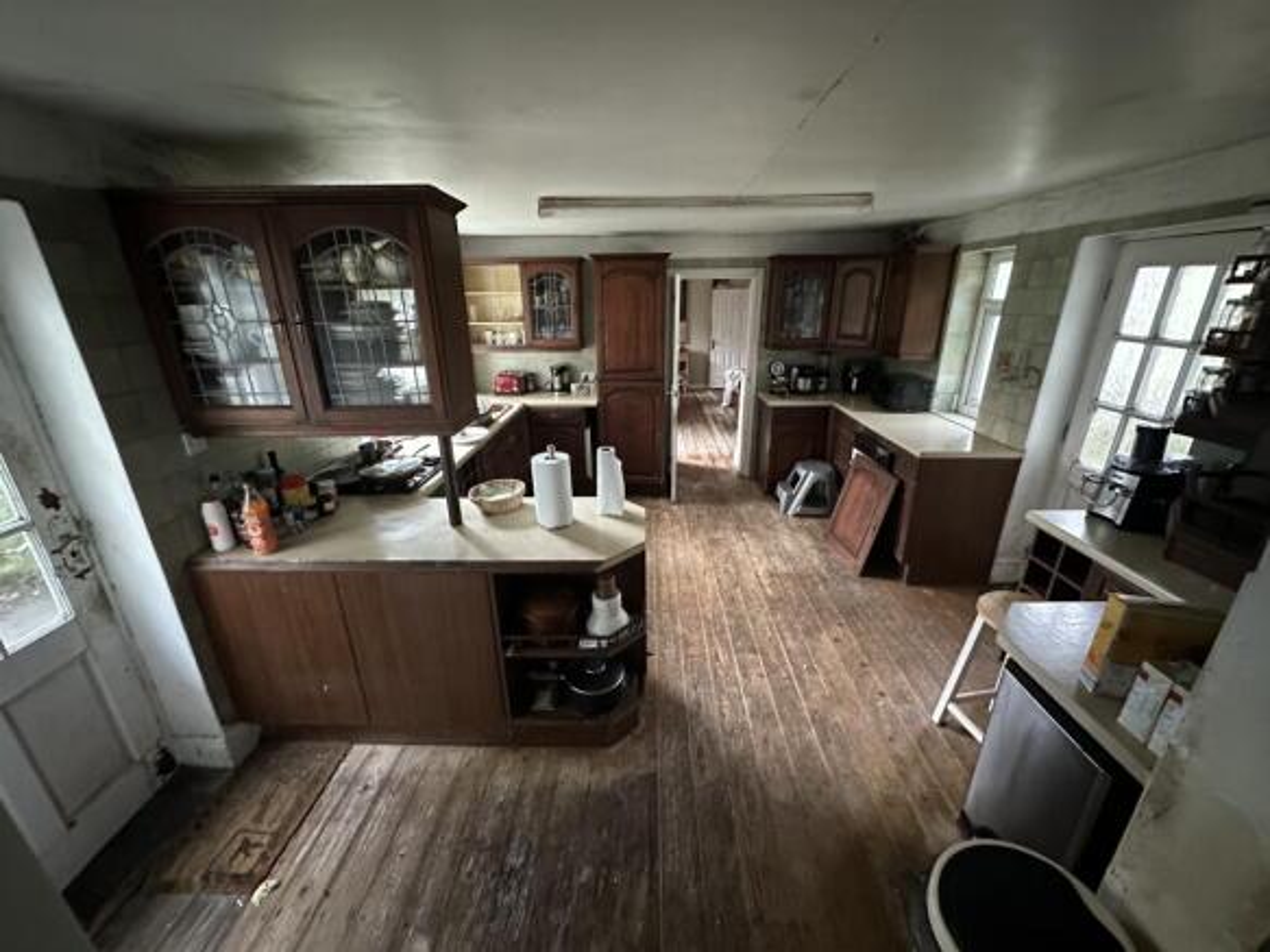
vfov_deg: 85.7
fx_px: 514
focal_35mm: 14
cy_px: 476
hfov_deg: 102.1
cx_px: 635
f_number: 2.2
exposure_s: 1/33
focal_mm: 2.22
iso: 1000
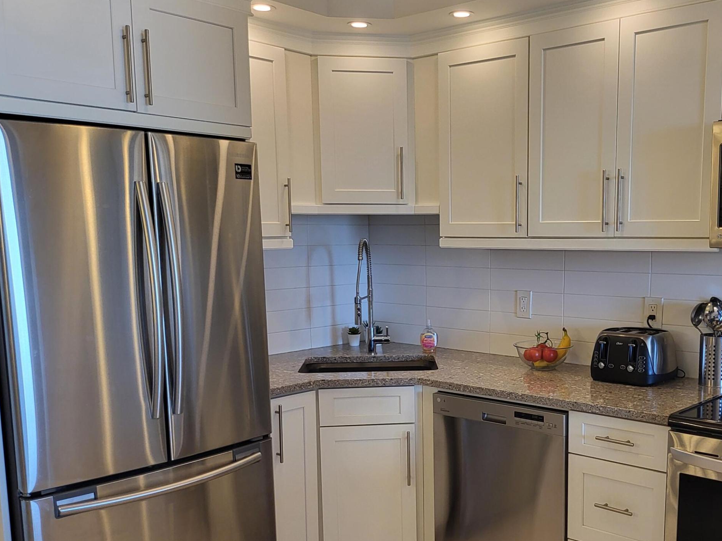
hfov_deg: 49.3
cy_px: 323
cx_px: 478
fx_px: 772
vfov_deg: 38.5
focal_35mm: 37
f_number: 1.8
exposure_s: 1/60
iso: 200
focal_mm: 5
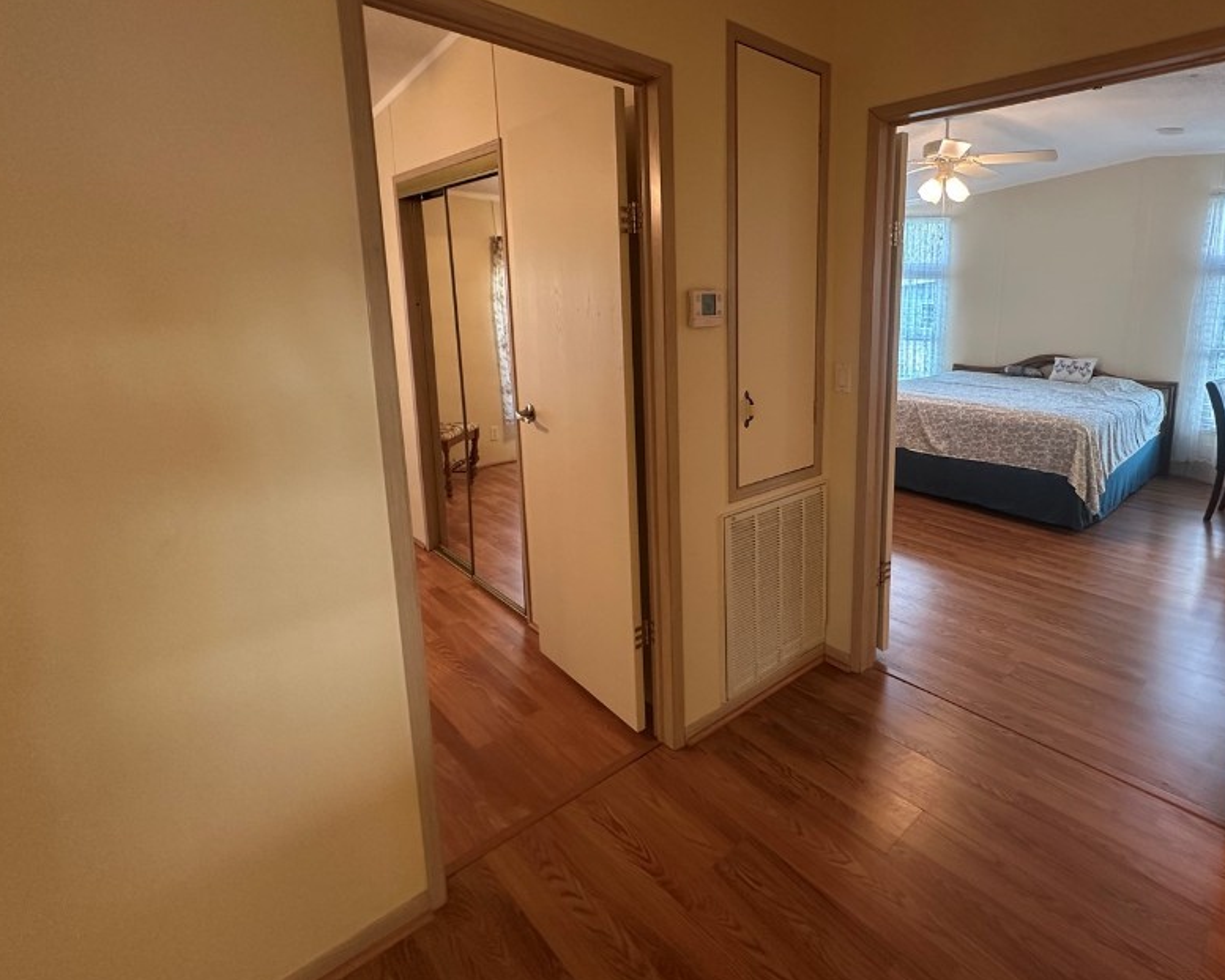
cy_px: 410
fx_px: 653
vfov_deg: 73.3
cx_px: 765
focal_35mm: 18
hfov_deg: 84.7
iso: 250
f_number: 2.2
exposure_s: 1/60
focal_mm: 2.22
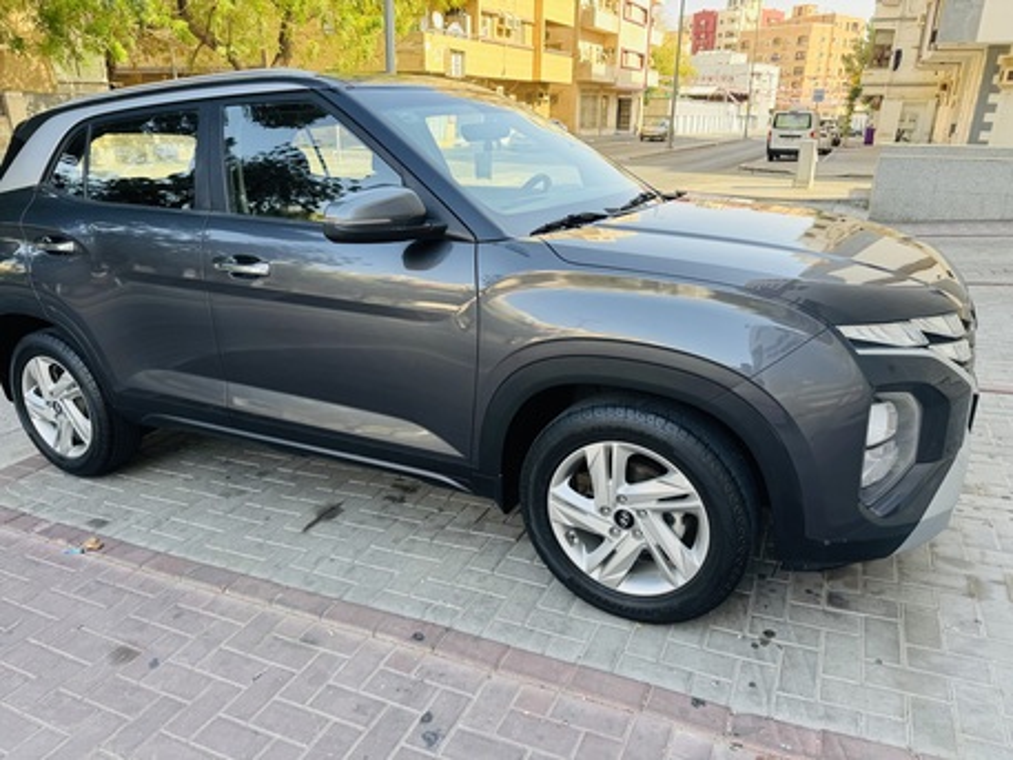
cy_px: 380
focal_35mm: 24
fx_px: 703
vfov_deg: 56.8
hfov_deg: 71.6
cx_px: 506
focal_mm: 6.76
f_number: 1.78
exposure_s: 1/412
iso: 80
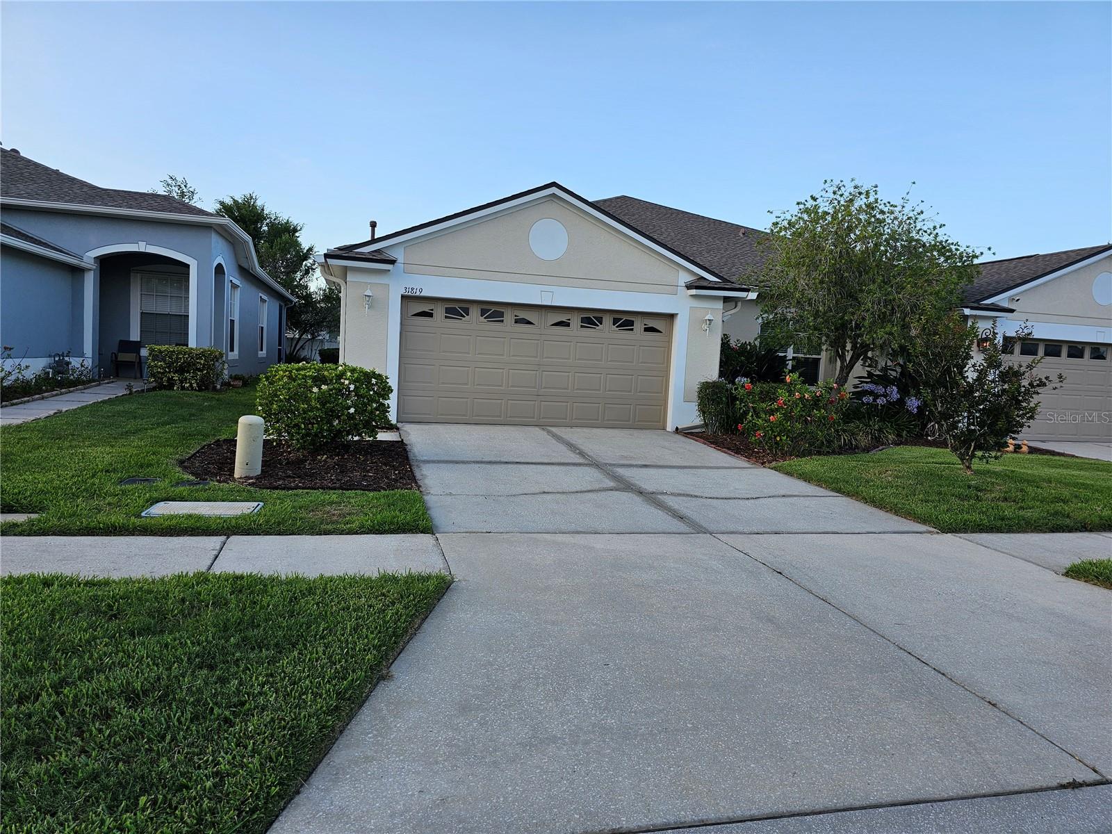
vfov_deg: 58.9
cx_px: 556
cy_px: 417
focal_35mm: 23
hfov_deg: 73.9
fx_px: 739
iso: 10
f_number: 1.7
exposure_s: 1/188
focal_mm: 6.3
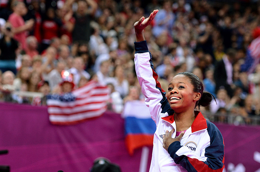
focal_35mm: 120
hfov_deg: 17.1
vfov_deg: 11.4
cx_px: 130
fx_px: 865
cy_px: 86
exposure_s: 1/800
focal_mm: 120
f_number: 3.5
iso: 2500
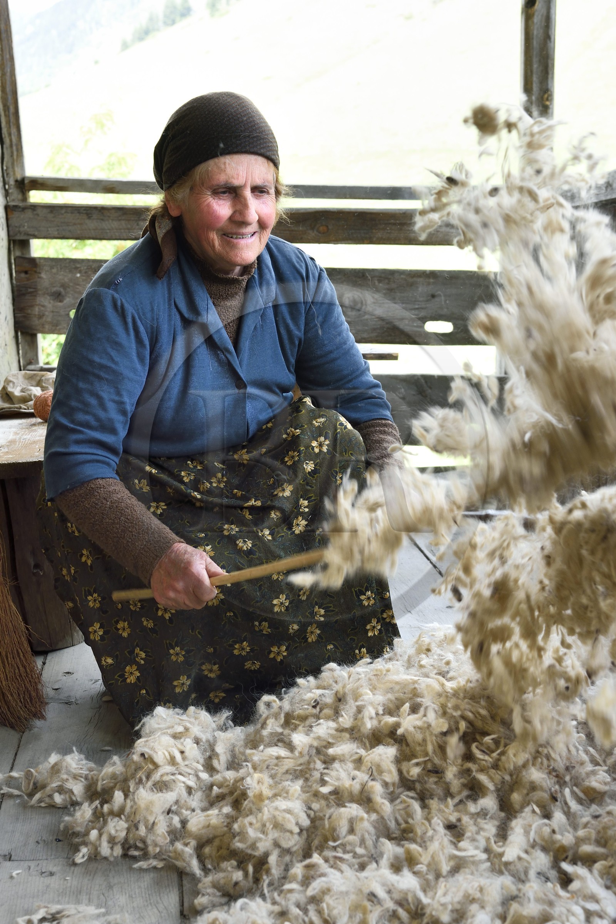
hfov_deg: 24.6
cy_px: 462
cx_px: 308
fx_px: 1412
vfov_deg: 36.2
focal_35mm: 55
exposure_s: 1/125
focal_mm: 55
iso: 1000
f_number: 9
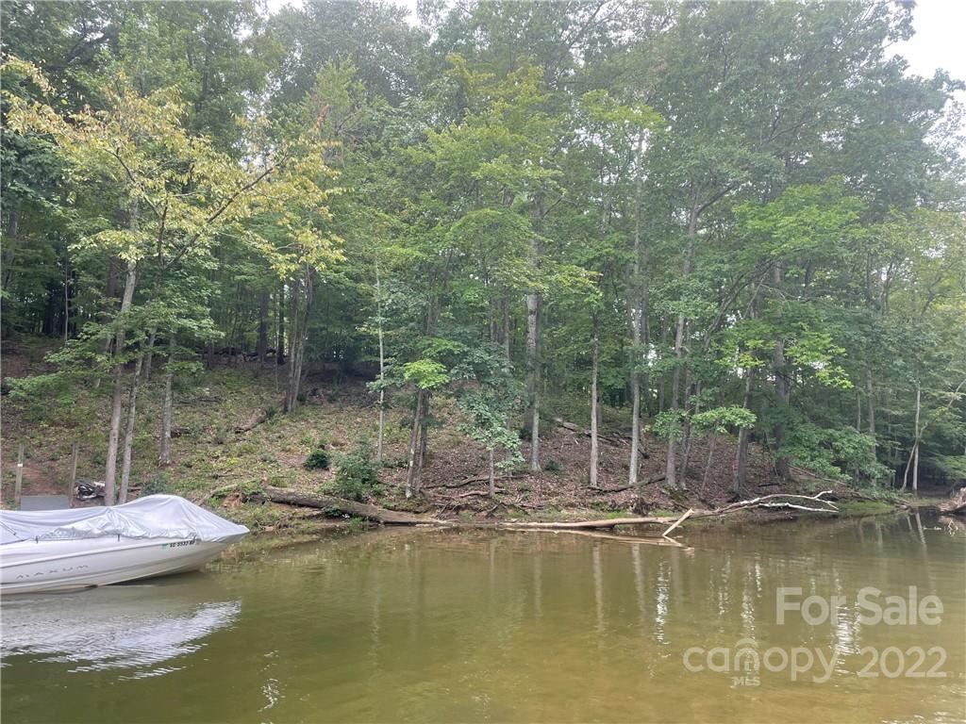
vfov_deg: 53.1
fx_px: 726
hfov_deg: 67.3
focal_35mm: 26
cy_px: 362
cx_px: 483
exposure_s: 1/362
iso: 32
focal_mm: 4.2
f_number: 1.6
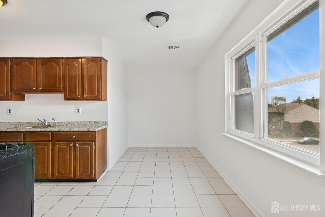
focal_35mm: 18
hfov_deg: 90.0
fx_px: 162
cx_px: 162
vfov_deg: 67.4
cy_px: 108
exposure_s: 1/10
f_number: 8
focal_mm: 12
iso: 100
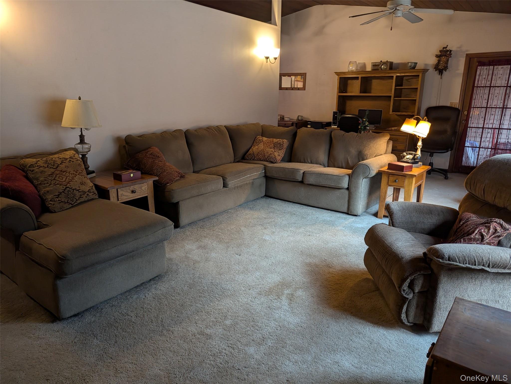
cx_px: 256
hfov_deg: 71.6
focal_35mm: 24
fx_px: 354
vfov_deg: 56.8
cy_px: 192
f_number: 1.85
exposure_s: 1/16.9
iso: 69
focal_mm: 6.81
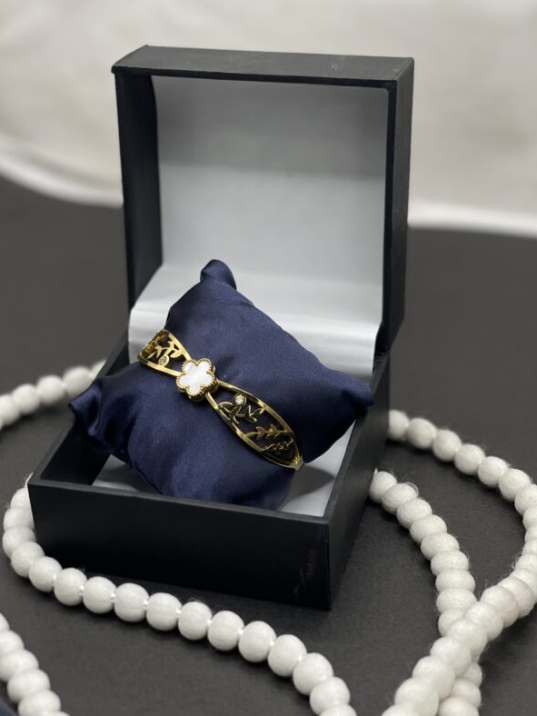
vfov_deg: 29.8
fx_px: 1344
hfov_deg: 22.6
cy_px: 359
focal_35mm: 65
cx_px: 266
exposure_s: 1/121
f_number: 2.2
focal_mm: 7.5
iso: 25
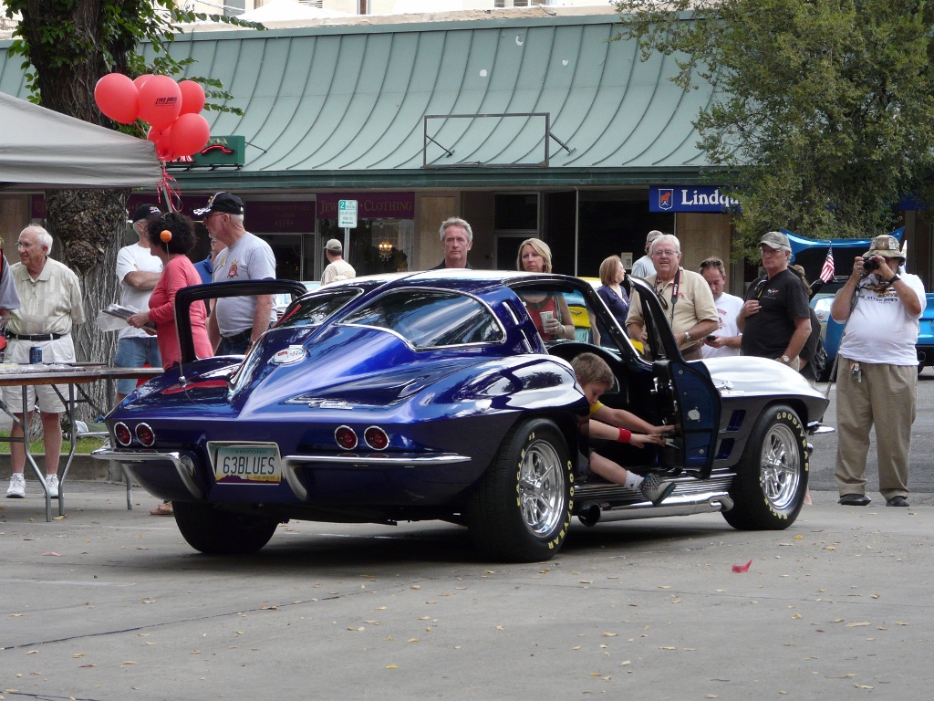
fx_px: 3535
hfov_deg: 15.1
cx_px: 467
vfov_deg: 11.3
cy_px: 350
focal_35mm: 131
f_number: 3.6
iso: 200
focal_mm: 21.6
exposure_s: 1/250
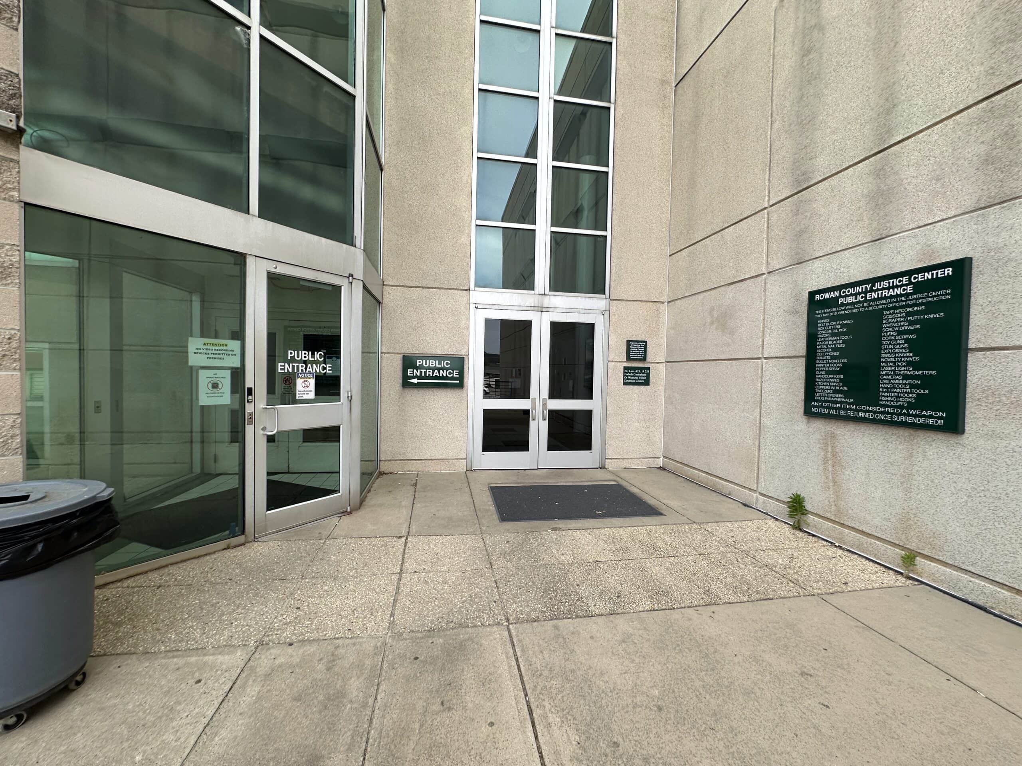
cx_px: 511
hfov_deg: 102.1
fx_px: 413
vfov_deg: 85.7
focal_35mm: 14
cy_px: 383
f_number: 2.2
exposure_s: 1/471
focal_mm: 2.22
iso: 40
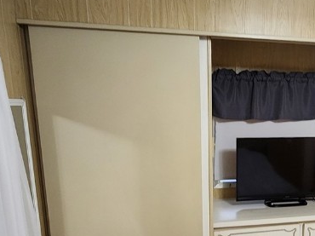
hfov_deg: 48.2
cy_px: 185
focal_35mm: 36
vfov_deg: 38.3
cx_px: 256
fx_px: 327
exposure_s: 1/30
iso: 320
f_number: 2.2
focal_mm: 2.2
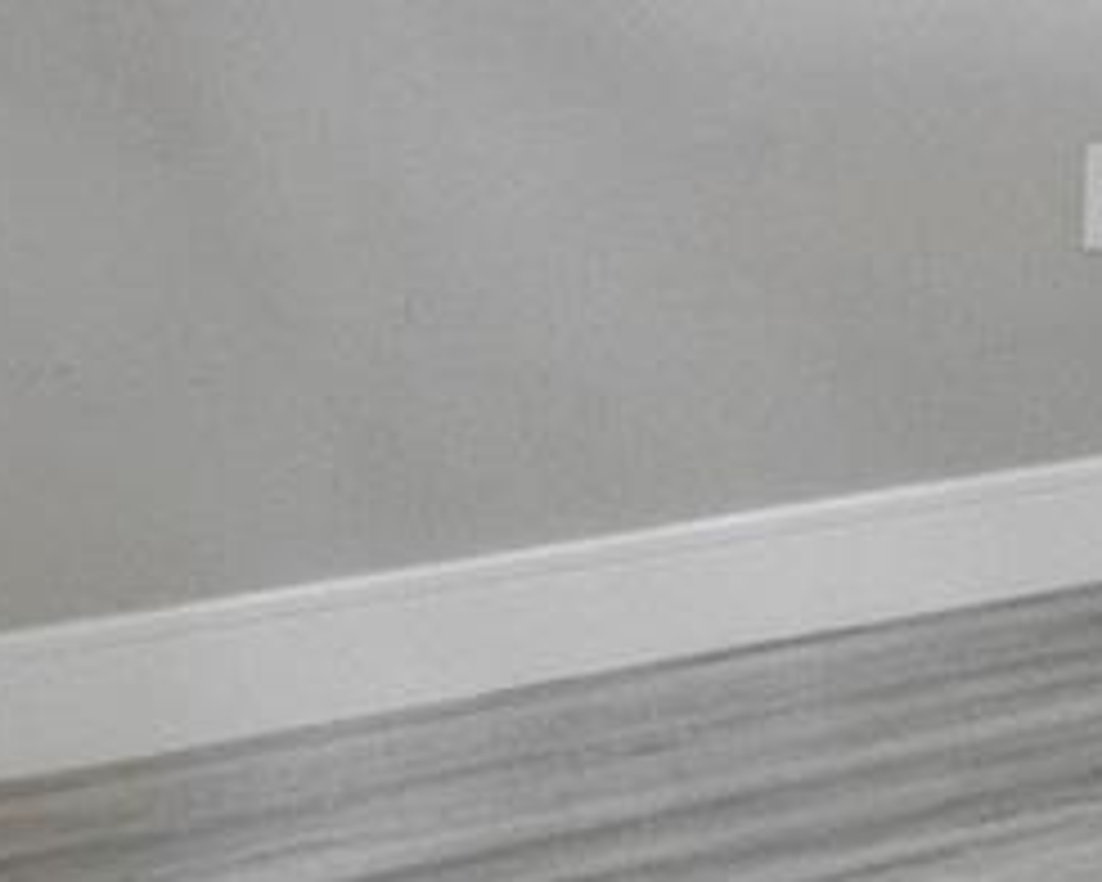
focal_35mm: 98
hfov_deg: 11.5
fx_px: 3196
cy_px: -592
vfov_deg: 14.3
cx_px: 3284
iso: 2500
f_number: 16
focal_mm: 16
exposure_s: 1/15
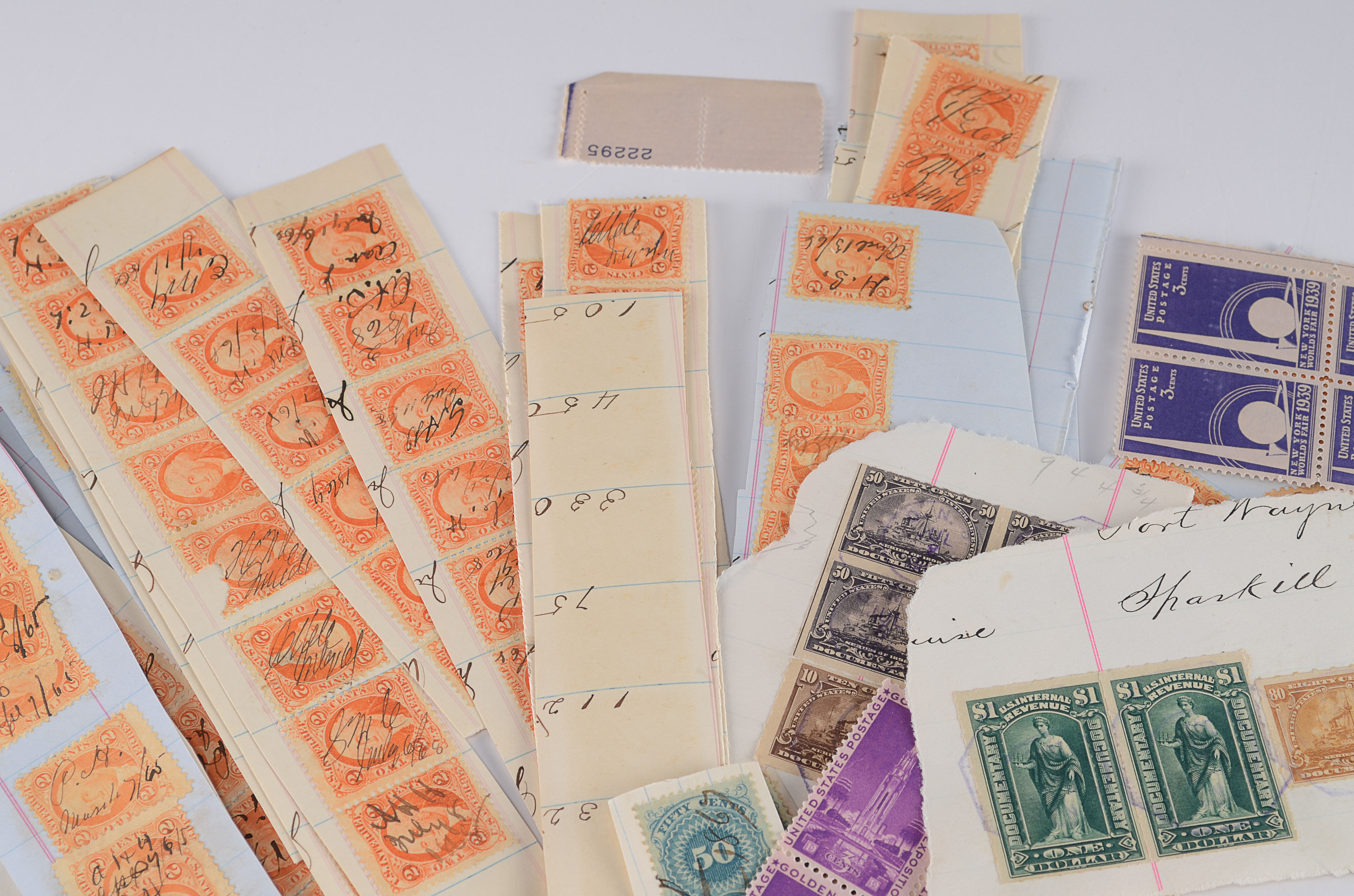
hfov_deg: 26.0
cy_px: 448
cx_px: 677
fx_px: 2928
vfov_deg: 17.4
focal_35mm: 78
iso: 100
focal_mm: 52
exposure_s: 1/80
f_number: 10
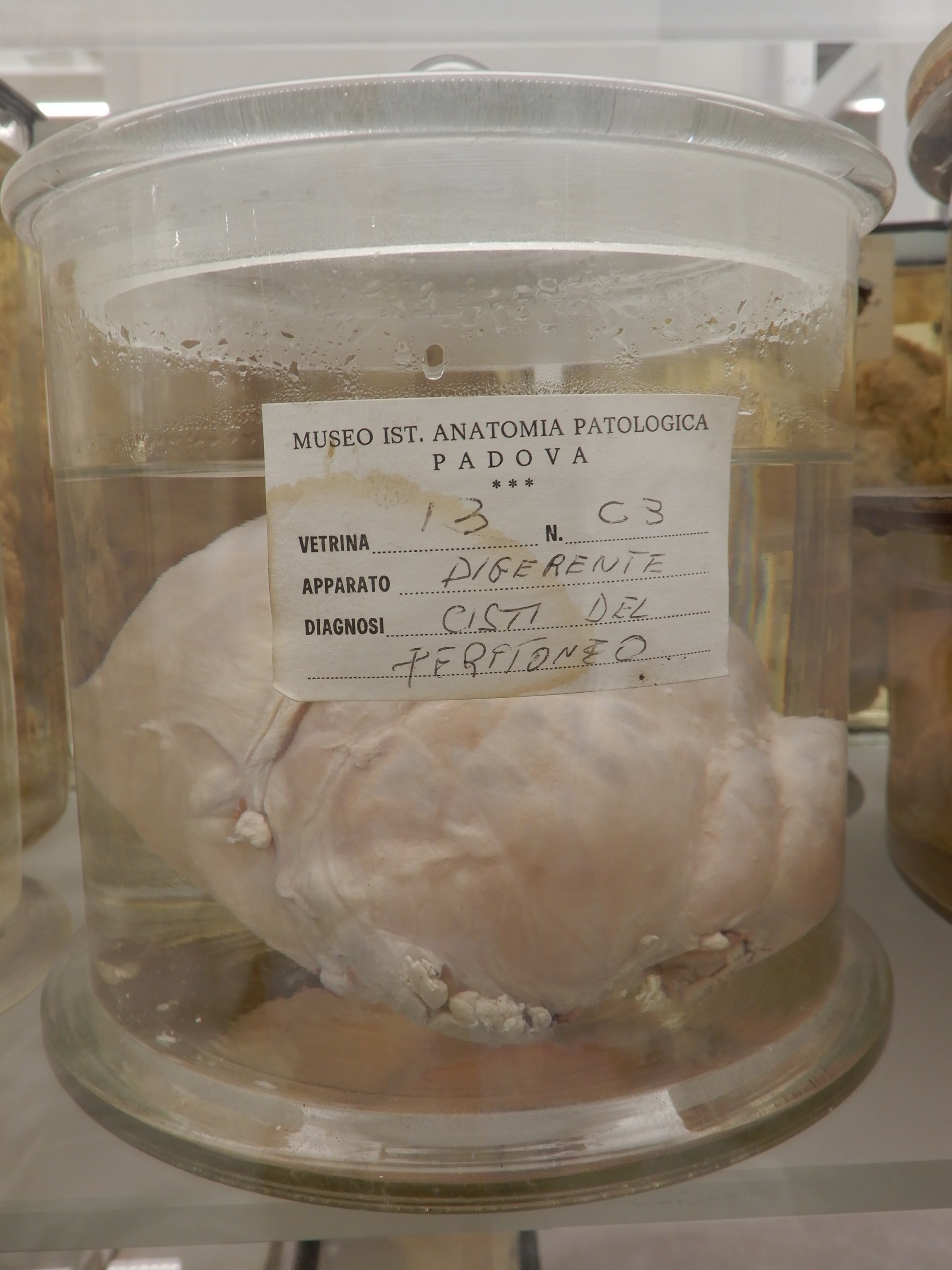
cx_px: 476
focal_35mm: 30
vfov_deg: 60.0
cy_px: 635
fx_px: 1100
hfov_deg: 46.8
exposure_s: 1/30
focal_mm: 5.4
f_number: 3.5
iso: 140
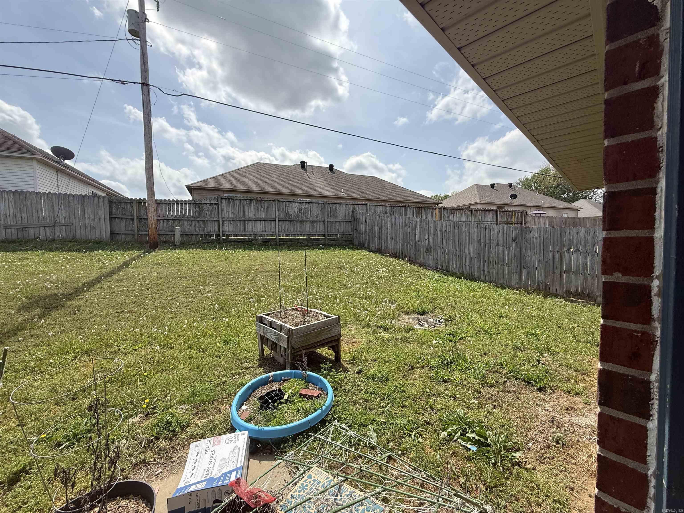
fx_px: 277
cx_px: 342
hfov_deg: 102.1
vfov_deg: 85.7
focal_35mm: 14
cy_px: 256
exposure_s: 1/2024
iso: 64
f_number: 2.2
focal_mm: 2.22
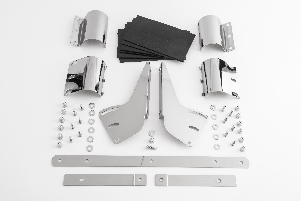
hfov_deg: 46.4
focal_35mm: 42
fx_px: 351
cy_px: 100
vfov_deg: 31.9
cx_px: 150
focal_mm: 42
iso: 125
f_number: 18
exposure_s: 1/160
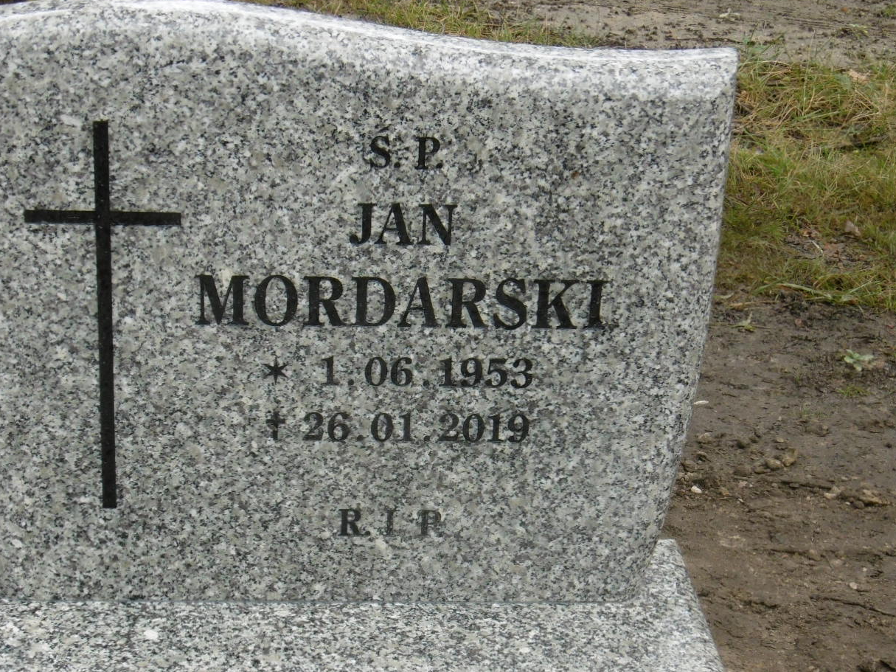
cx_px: 422
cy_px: 437
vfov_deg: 17.1
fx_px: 2226
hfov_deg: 22.8
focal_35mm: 86
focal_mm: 9.2
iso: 100
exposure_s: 1/200
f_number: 4
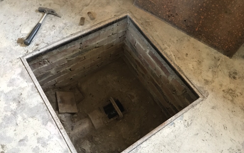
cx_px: 122
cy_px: 78
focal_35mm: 30
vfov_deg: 41.8
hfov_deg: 62.9
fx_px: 199
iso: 100
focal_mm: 3.99
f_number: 1.8
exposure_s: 1/8
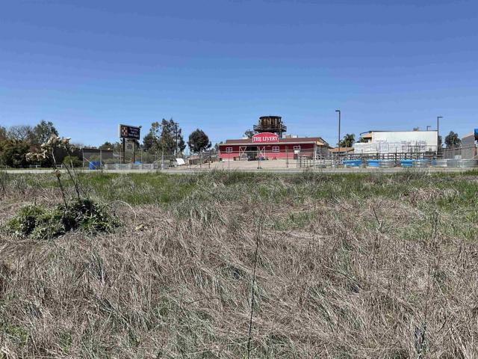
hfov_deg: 61.7
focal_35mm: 29
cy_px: 180
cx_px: 239
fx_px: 400
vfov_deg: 48.2
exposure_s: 1/2227
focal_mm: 3
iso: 16
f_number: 1.8
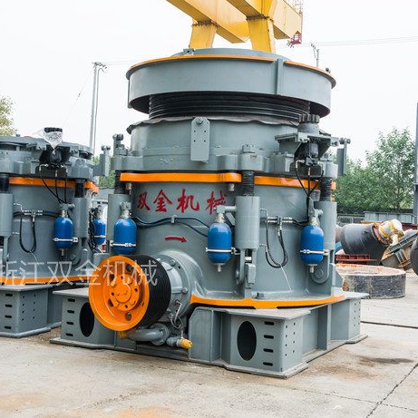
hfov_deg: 34.7
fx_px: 669
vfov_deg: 34.7
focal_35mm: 49
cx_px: 220
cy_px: 208
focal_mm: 38
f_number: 7.1
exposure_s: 1/200
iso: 400
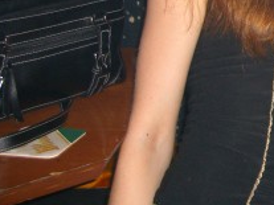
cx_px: 372
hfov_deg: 16.7
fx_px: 870
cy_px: -89
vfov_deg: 12.8
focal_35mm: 110
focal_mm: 7.9
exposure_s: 1/60
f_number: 2.8
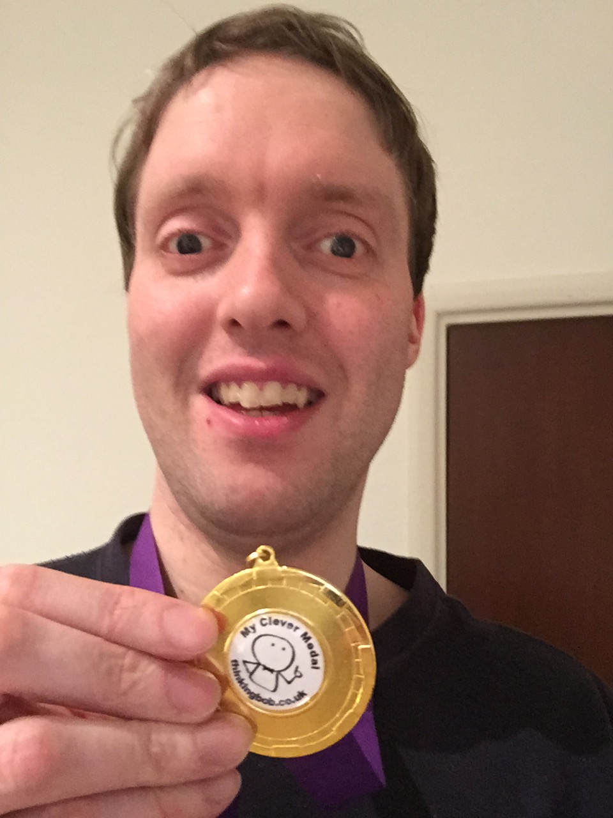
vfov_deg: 58.4
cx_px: 306
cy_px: 409
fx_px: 732
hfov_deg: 45.4
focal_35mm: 31
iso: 320
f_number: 2.2
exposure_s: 1/17
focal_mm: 2.65
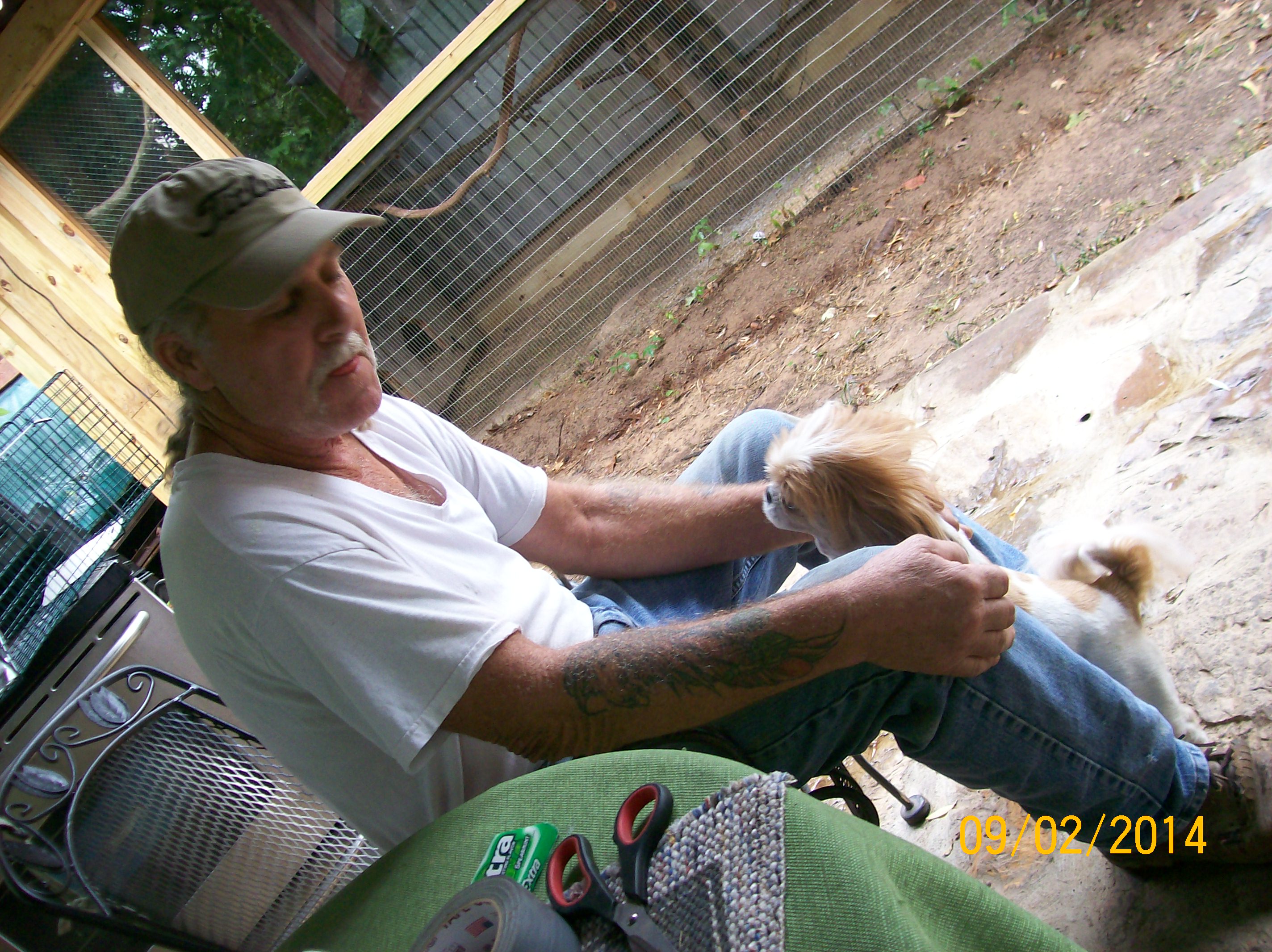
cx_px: 636
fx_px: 1322
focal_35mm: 36
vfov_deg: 39.6
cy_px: 476
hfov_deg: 51.4
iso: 84
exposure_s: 1/32
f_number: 2.7
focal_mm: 6
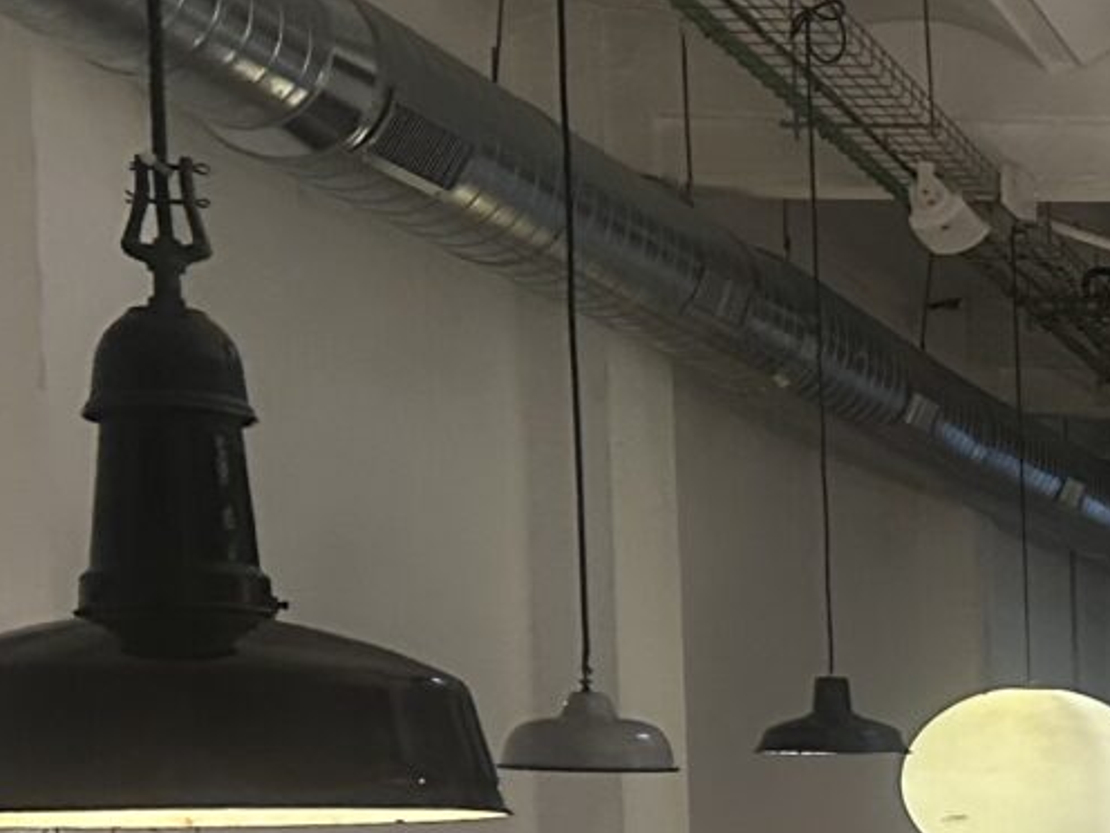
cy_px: 925
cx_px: 1732
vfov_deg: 14.6
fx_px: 3175
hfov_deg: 17.5
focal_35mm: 99
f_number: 1.78
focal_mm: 6.86
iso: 500
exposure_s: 1/50
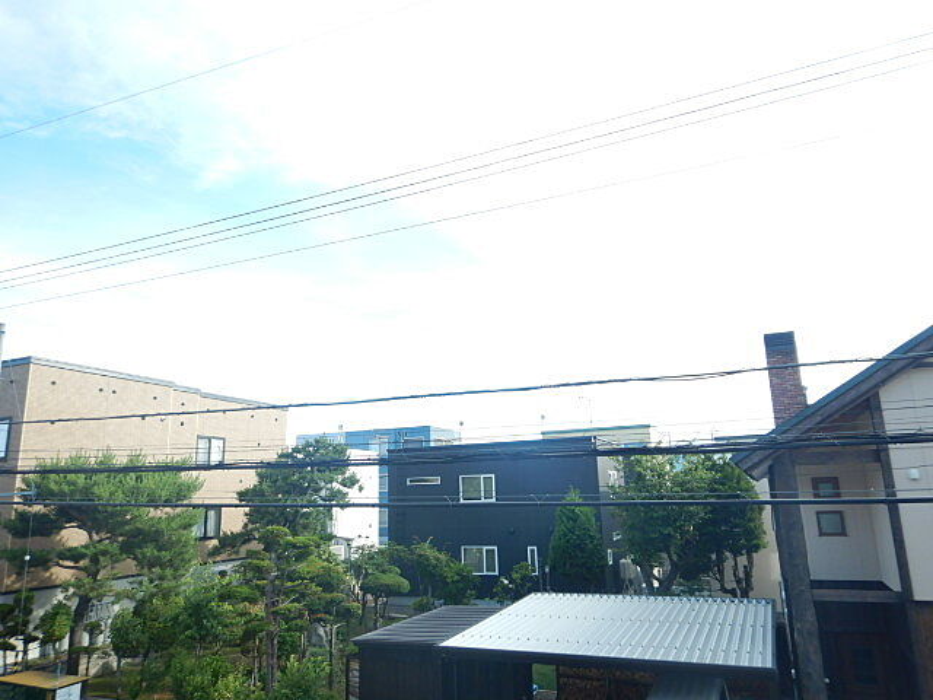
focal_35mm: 24
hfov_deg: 71.6
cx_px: 466
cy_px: 350
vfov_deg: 56.8
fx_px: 647
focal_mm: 4.3
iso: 125
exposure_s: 1/500
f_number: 2.8
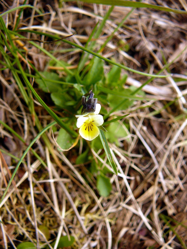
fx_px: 252
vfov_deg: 52.6
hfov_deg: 40.7
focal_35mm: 35
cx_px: 94
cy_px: 124
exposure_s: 1/160
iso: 80
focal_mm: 5.2
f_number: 2.8
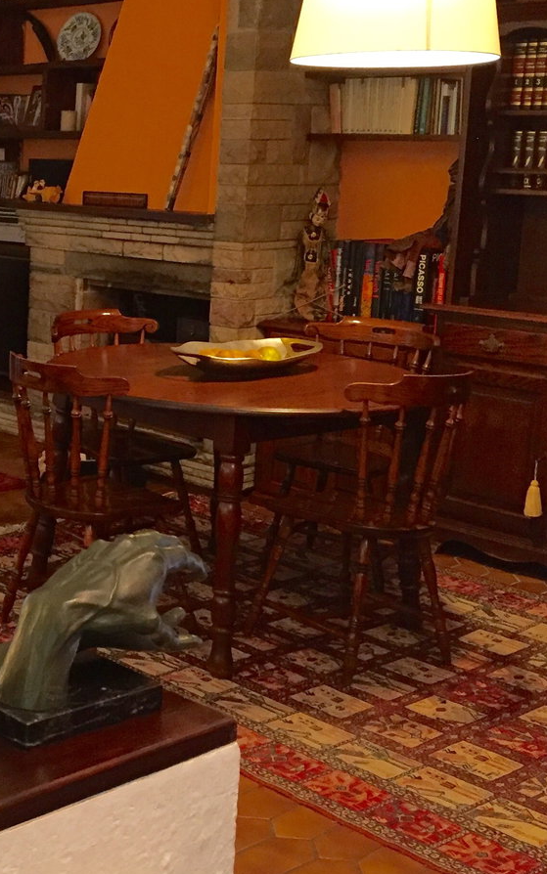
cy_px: 363
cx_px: -122
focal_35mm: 55
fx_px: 1311
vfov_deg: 36.8
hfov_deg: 21.7
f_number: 2.2
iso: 200
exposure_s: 1/33
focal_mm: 4.15
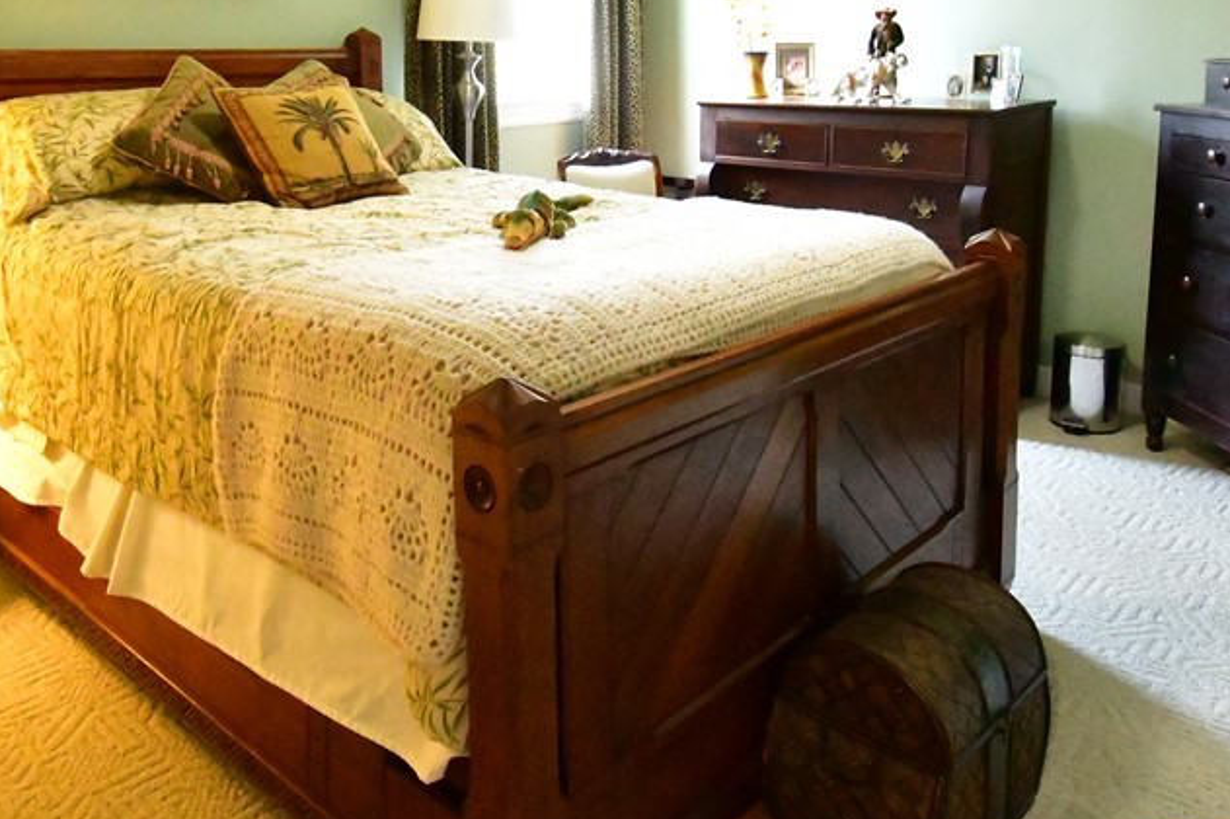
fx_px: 1059
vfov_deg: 41.1
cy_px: 207
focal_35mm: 31
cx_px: 511
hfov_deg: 60.0
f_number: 8
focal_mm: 12
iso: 22800
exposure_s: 1/100
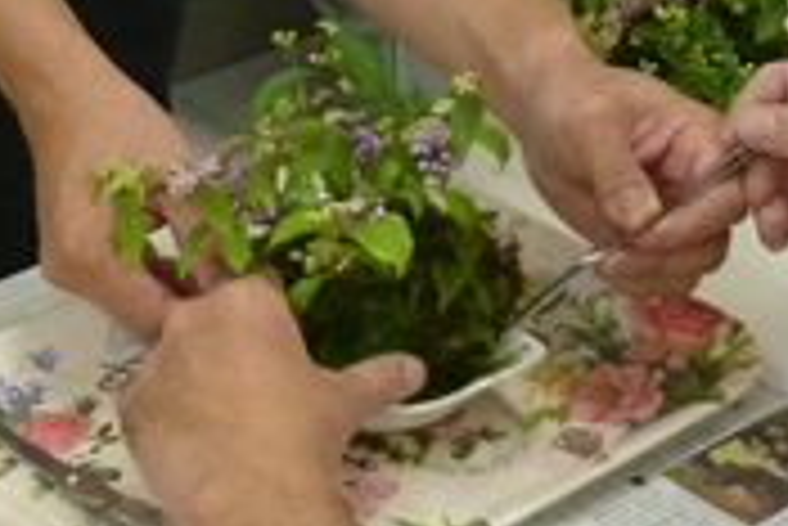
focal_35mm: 138
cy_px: -171
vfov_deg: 9.8
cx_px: 306
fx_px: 3023
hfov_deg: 14.8
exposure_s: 1/50
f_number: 3.4
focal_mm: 4.7
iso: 200
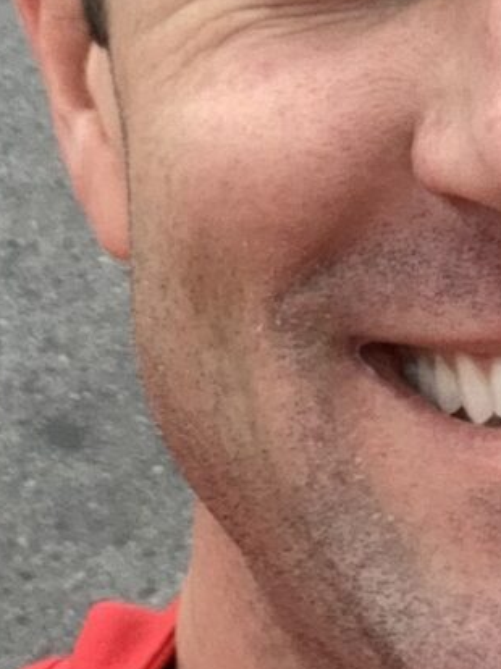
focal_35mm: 198
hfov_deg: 7.5
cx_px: 317
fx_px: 3825
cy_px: -44
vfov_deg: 9.9
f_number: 2.2
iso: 16
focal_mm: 2.87
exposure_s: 1/286
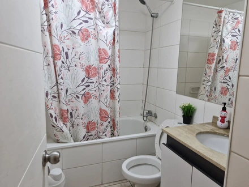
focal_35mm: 23
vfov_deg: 58.9
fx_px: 165
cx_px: 124
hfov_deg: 73.9
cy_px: 94
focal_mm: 5.54
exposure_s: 1/100
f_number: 1.8
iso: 100
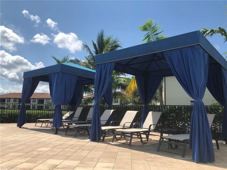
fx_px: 184
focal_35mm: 28
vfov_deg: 49.7
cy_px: 85
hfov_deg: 63.4
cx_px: 114
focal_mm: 3.99
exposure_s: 1/2825
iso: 20
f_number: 1.8
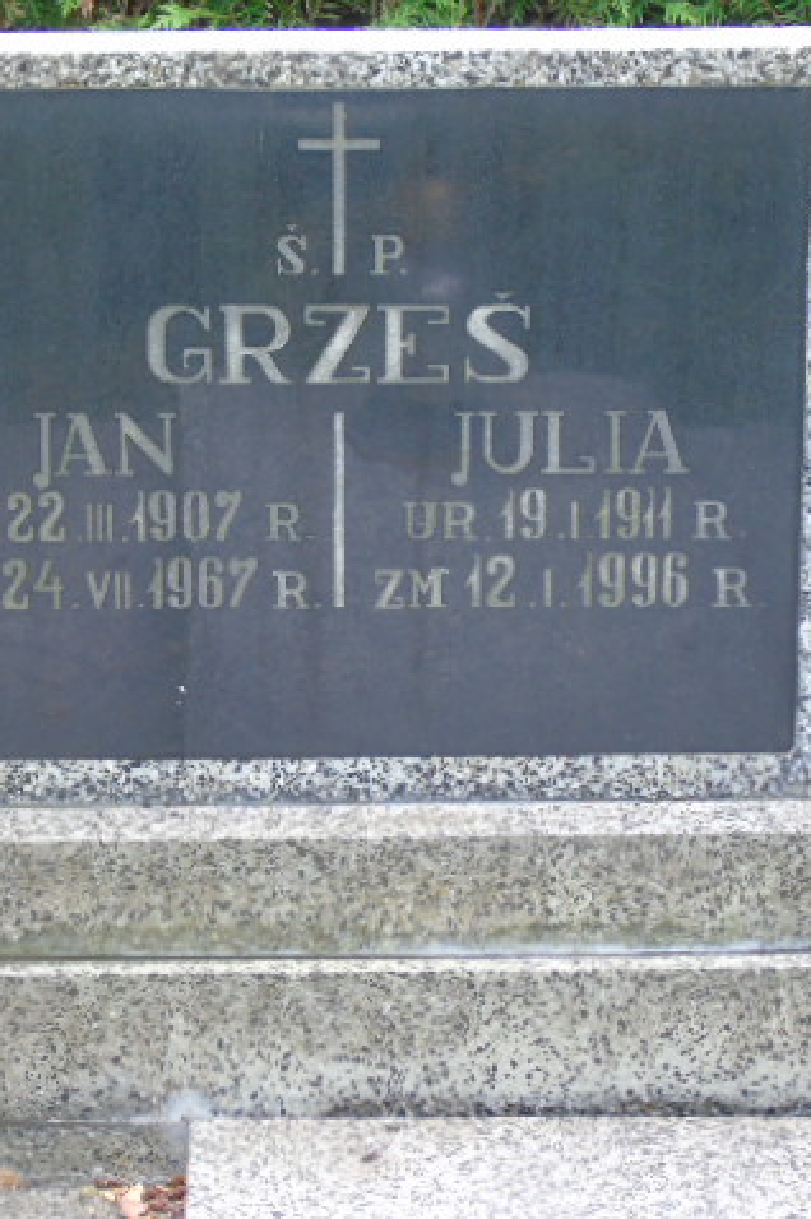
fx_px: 4433
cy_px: 610
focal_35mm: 131
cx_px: 286
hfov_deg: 10.4
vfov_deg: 15.7
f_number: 4.3
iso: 250
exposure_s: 1/30
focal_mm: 17
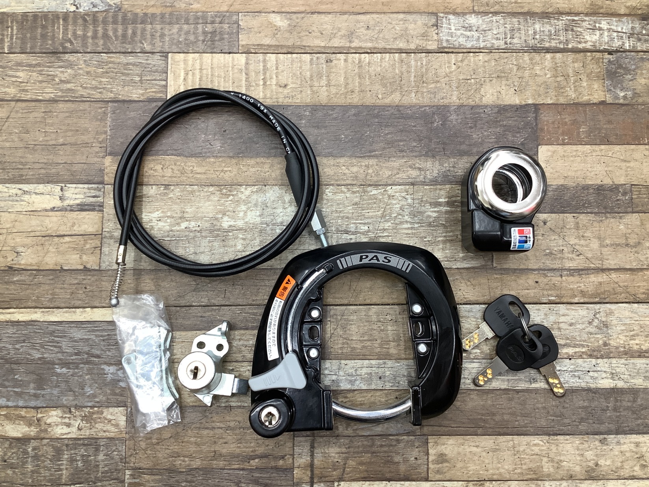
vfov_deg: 45.5
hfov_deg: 58.3
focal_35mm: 31
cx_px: 324
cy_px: 244
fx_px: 581
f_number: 2.4
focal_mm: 3.3
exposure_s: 1/50
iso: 125
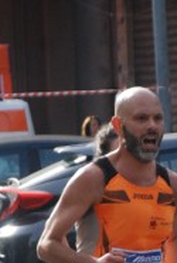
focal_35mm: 388
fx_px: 2845
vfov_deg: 5.3
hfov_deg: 3.6
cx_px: 149
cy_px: 379
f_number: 5.6
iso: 1000
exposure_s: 1/1000
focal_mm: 80
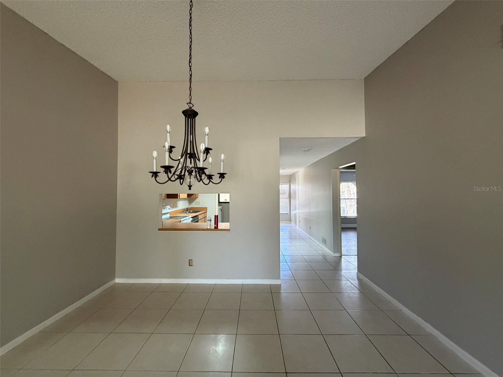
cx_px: 252
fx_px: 203
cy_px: 188
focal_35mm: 14
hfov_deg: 102.1
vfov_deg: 85.7
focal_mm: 2.22
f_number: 2.2
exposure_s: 1/60
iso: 400
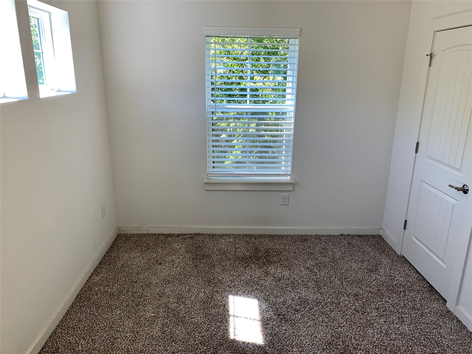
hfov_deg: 67.3
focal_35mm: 26
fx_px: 355
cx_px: 236
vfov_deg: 53.1
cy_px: 177
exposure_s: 1/120
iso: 32
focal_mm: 4.25
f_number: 1.8
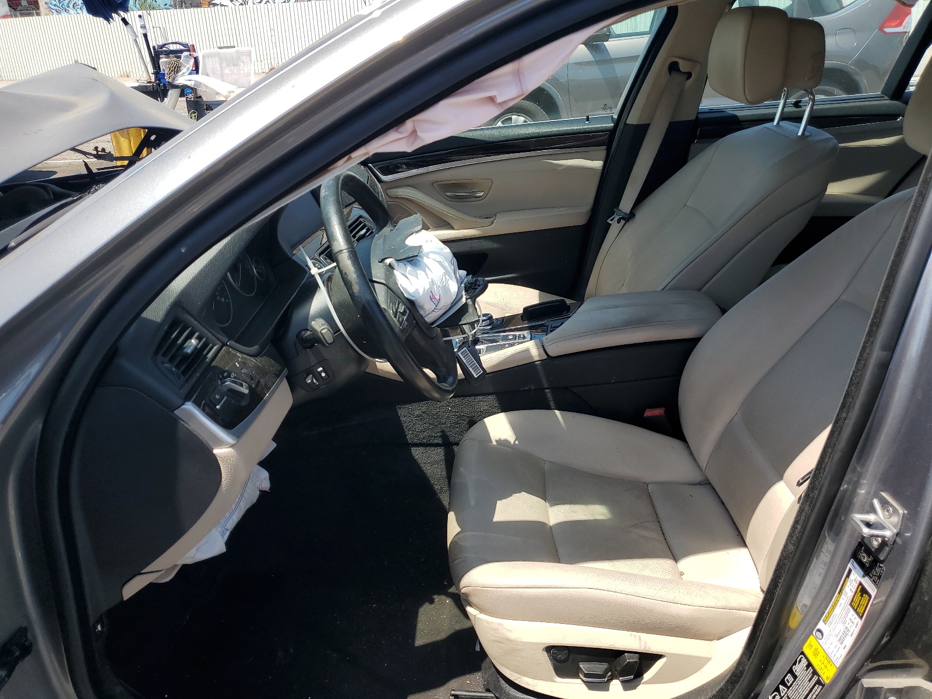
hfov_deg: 67.3
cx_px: 466
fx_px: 700
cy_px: 350
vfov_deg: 53.1
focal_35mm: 26
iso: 50
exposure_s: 1/1667
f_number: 1.5
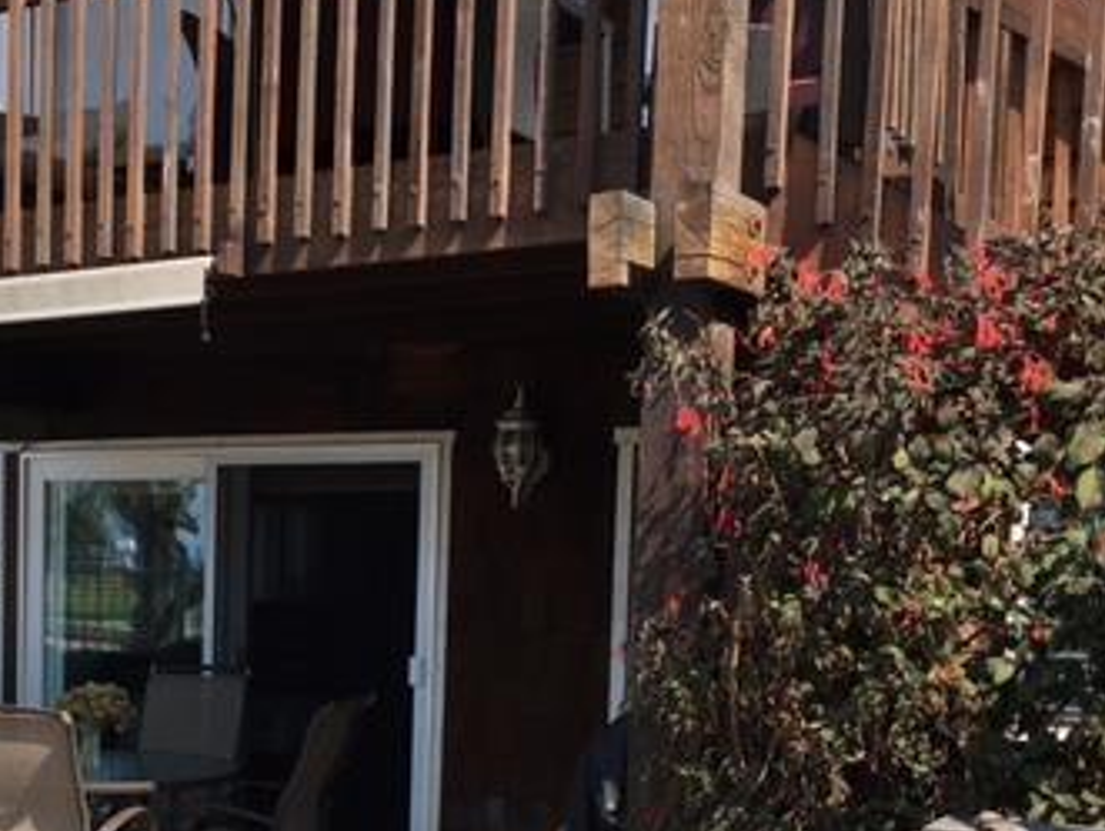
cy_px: 701
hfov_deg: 33.2
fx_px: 1790
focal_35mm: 56
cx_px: 200
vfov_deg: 25.6
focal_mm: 4.15
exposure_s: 1/1115
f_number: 2.2
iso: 25
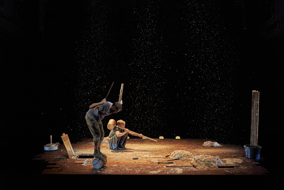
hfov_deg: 56.6
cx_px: 142
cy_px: 95
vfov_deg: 39.5
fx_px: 263
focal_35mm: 33
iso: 3200
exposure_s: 1/400
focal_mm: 33.4
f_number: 2.8
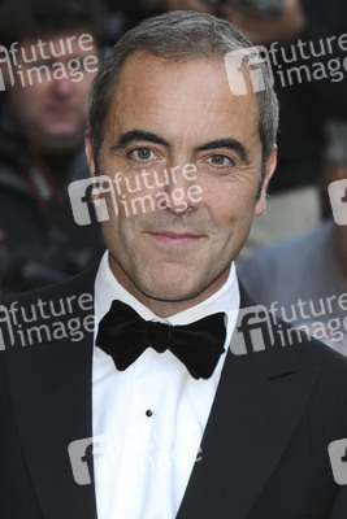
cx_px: 174
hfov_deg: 9.2
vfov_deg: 13.7
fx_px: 2167
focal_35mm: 150
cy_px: 260
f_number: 5
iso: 400
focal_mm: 100
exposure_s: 1/160
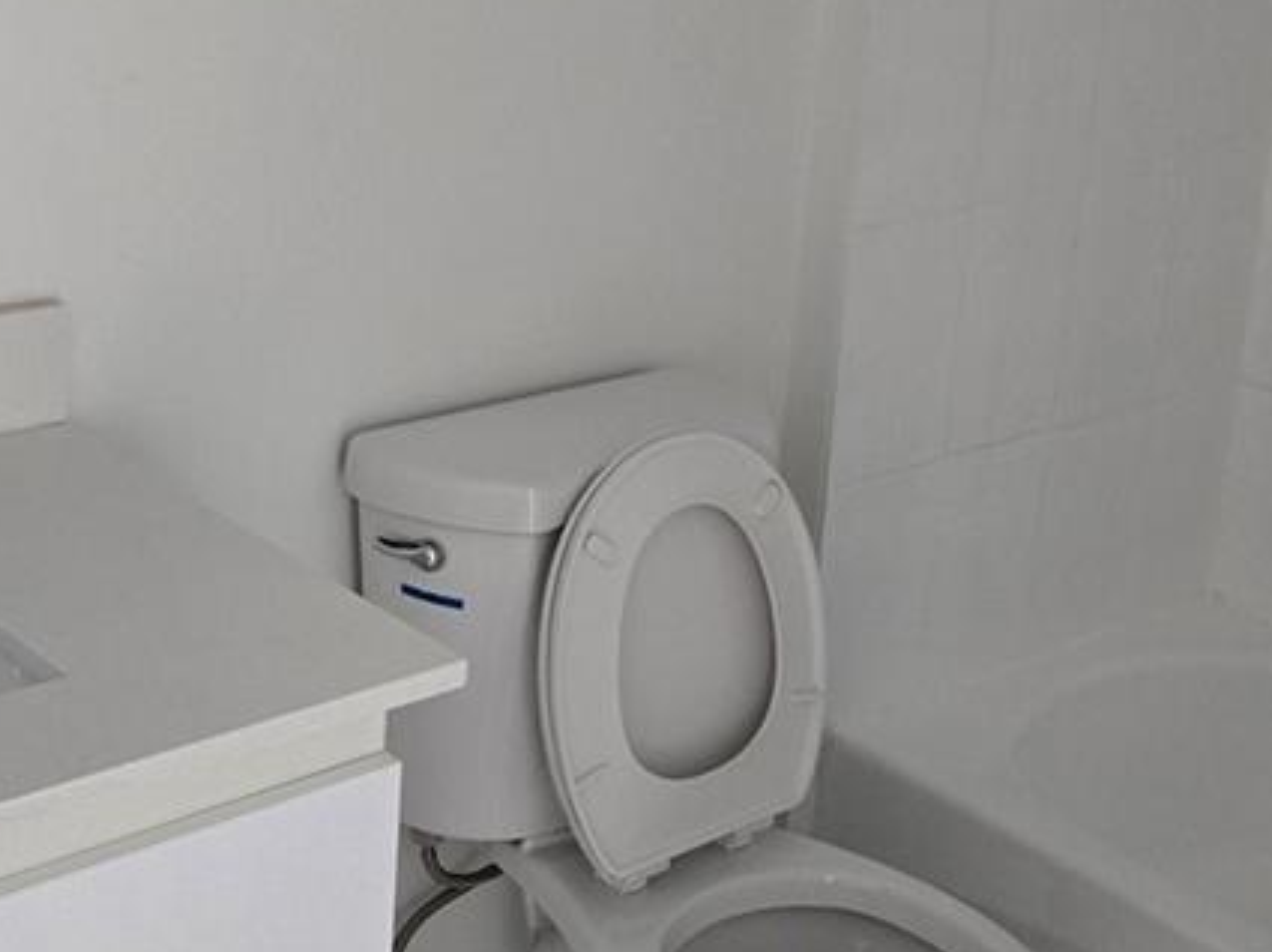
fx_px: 2386
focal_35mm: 65
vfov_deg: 22.4
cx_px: 629
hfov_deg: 29.8
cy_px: 272
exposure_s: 1/120
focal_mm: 5.4
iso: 500
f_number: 1.8
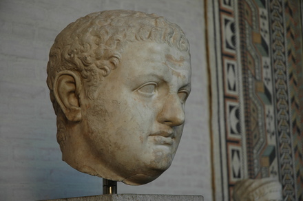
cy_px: 100
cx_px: 152
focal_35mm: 93
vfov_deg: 14.7
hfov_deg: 21.9
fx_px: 782
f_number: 4.5
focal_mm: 62
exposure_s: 1/30
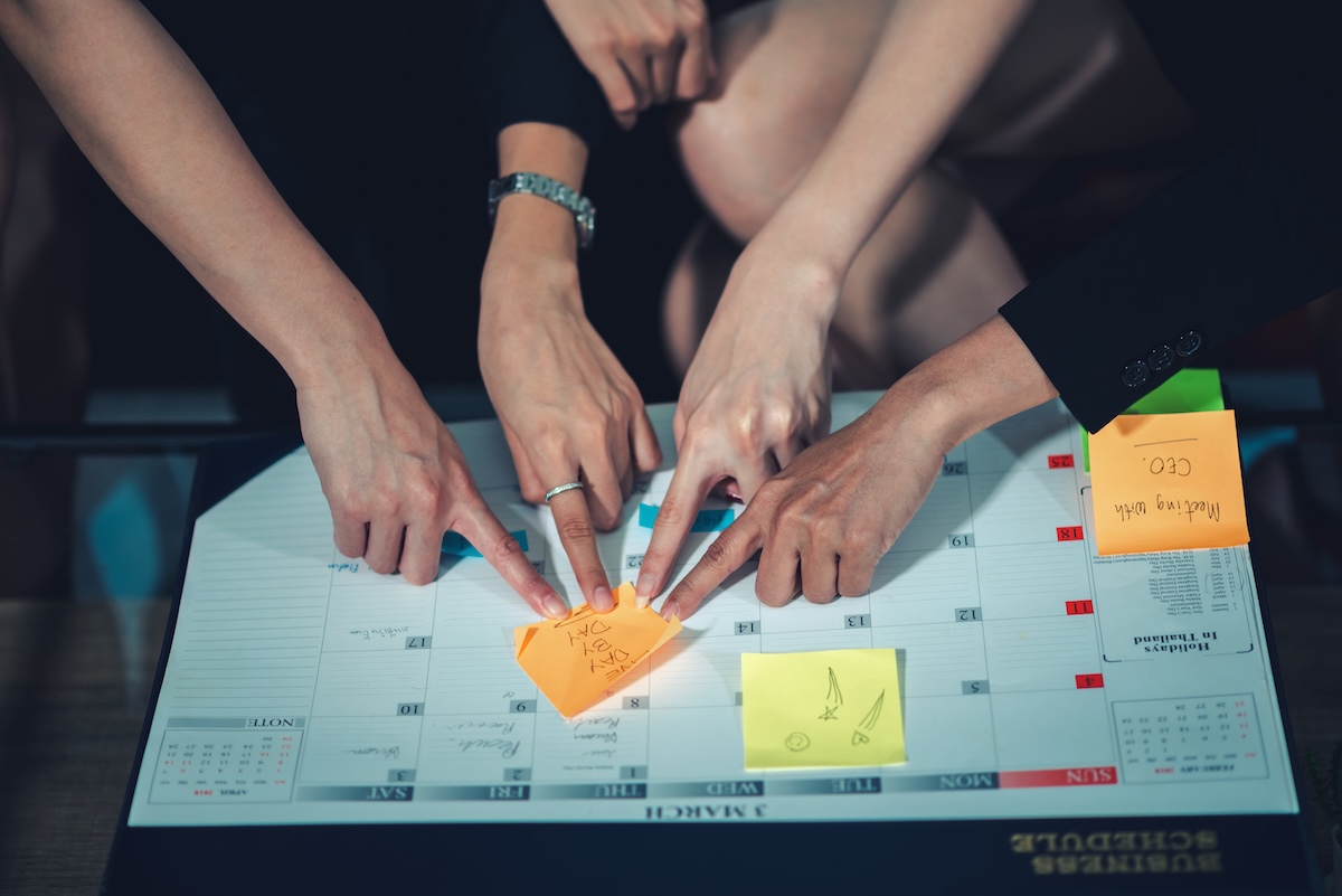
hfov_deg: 23.9
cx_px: 671
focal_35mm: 85
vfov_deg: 16.1
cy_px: 448
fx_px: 3170
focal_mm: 85
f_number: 1.8
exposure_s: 1/200
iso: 200
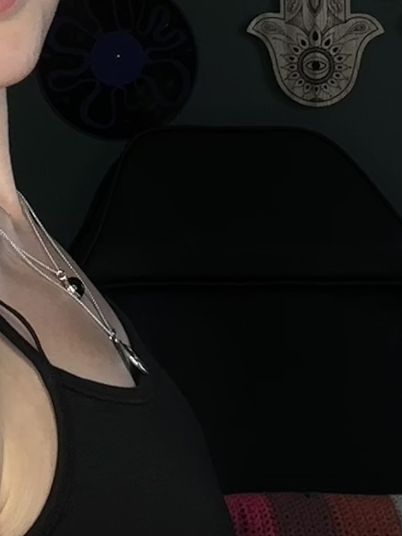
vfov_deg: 20.3
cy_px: -119
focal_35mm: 90
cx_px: -24
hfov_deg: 16.0
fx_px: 1393
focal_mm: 2.69
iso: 32
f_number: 1.9
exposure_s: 1/121
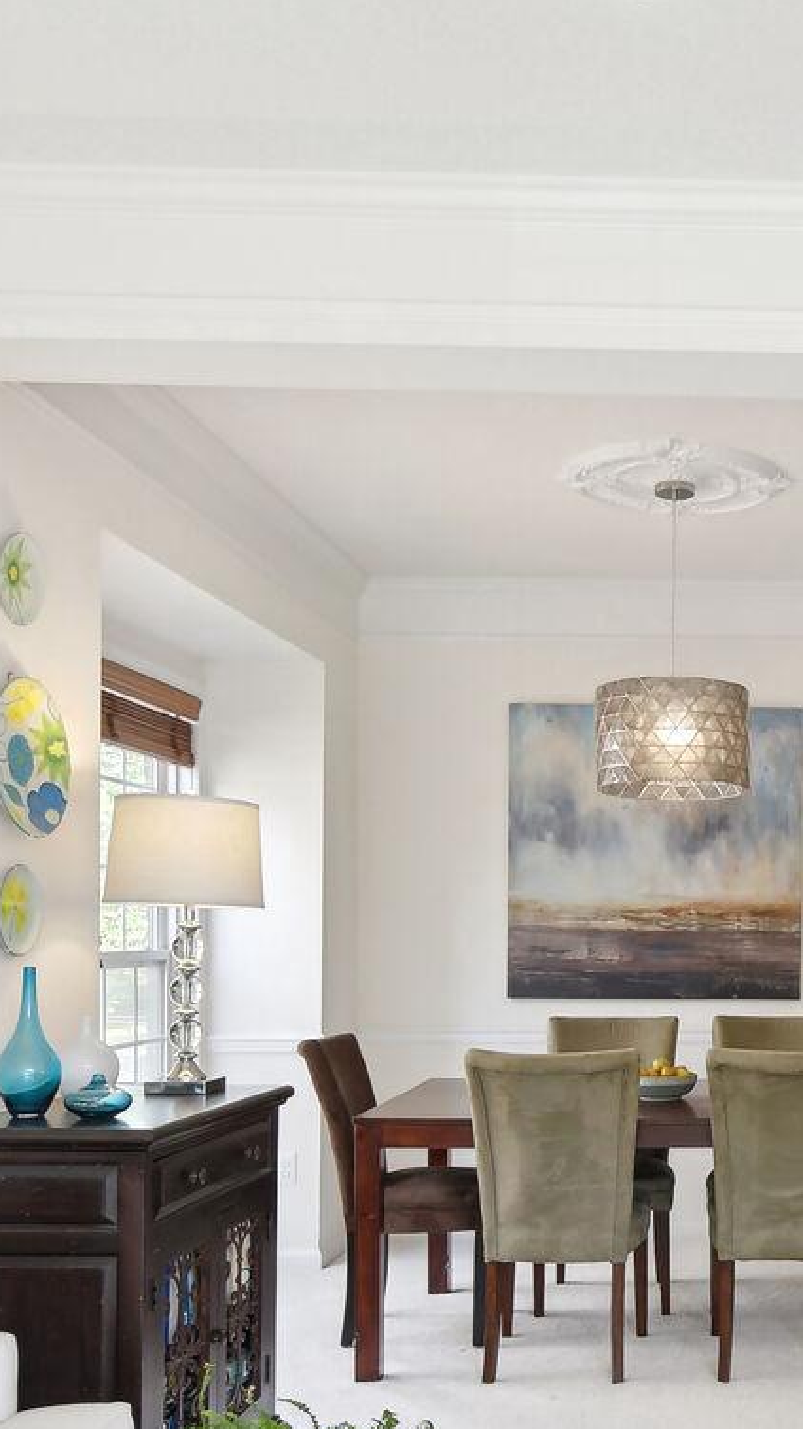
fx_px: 1363
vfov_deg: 54.8
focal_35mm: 36
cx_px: 835
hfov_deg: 30.1
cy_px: 872
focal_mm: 10
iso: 640
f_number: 6.3
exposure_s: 1/100
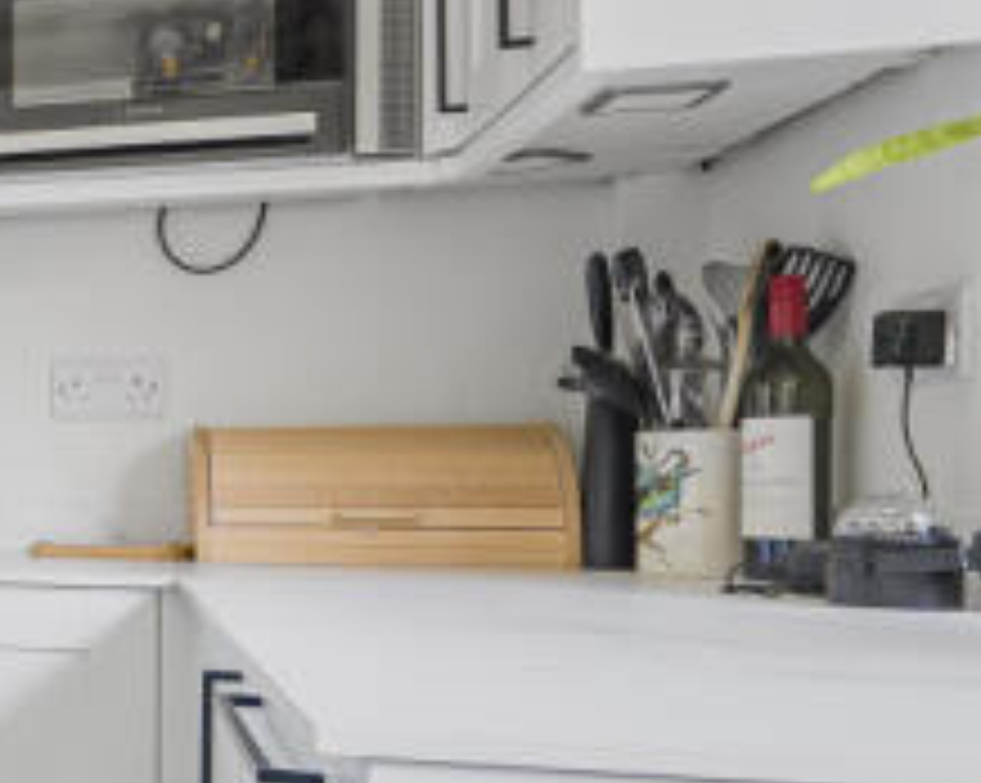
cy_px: 482
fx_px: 1537
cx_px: -630
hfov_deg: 24.1
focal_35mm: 53
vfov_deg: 28.5
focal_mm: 12
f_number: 9
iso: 320
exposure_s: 1/10
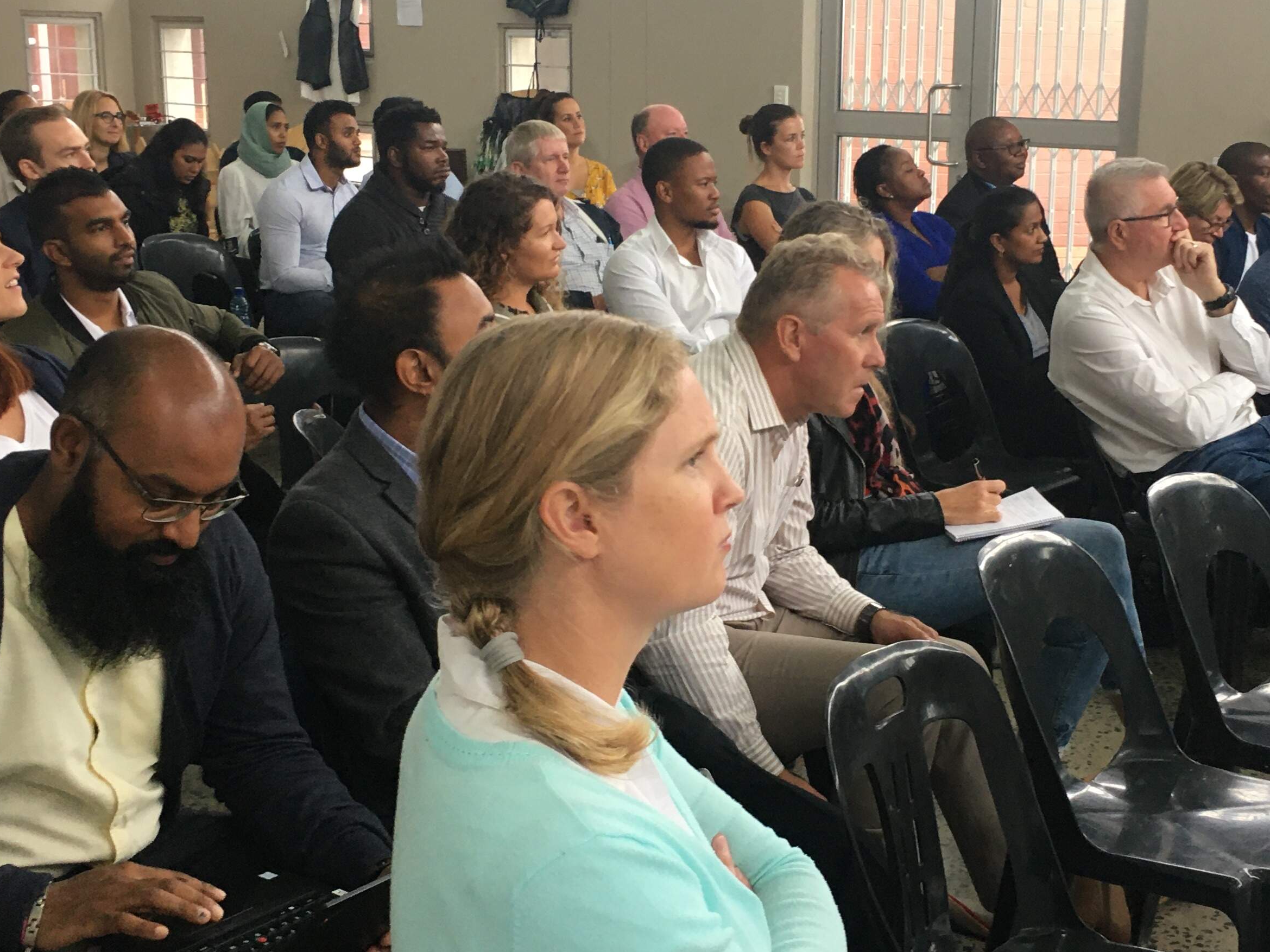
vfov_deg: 29.1
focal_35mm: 50
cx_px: 732
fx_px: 1834
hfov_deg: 38.1
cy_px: 480
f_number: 2.2
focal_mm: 4.15
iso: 64
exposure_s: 1/33
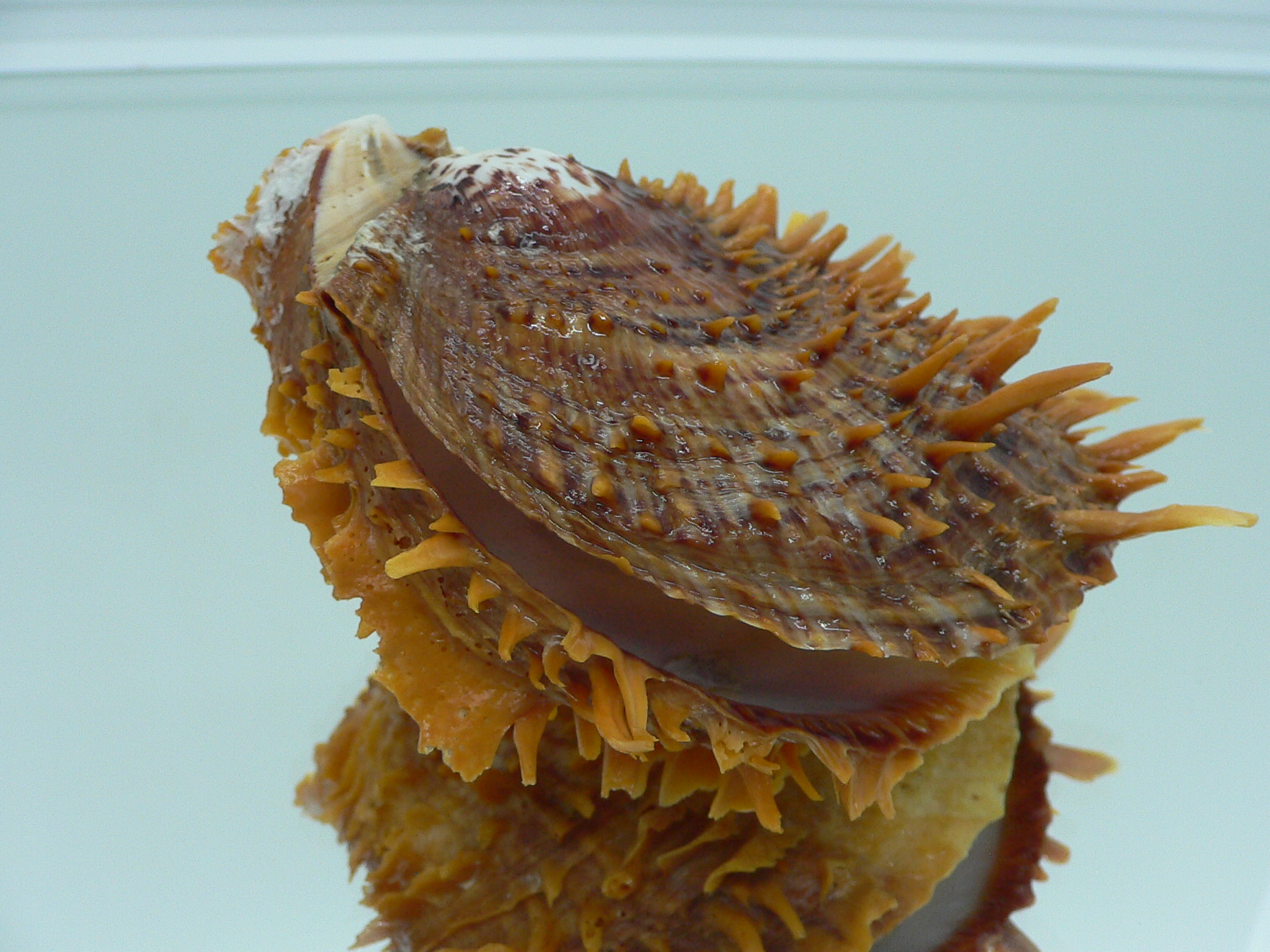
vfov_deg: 36.0
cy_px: 490
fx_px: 1468
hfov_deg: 46.8
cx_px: 672
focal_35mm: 40
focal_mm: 4.6
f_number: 2.8
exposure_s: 1/60
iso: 100
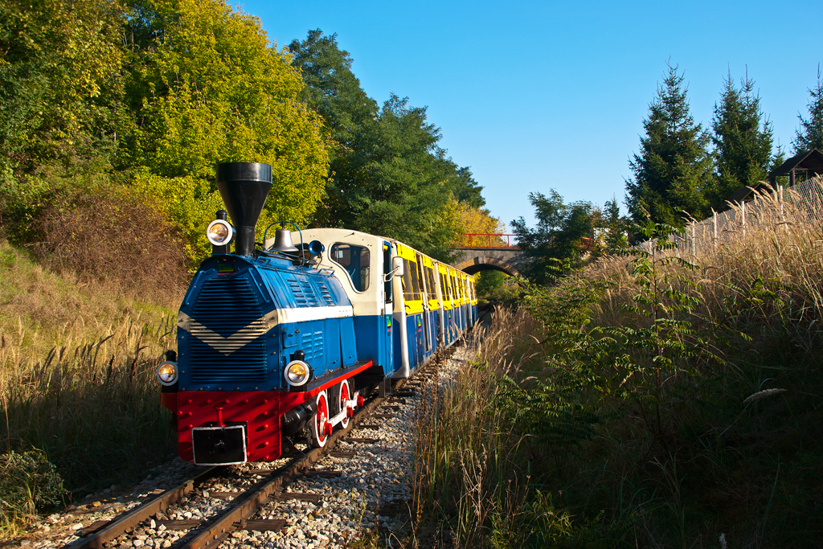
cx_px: 412
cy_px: 274
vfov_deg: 40.0
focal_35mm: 33
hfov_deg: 57.2
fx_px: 754
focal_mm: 22
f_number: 6.3
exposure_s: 1/160
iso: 100
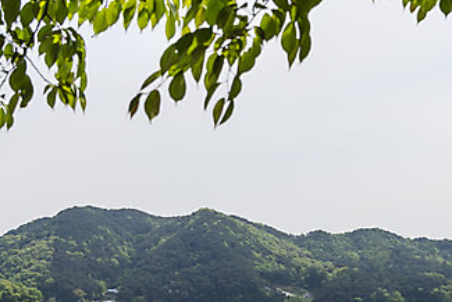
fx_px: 1043
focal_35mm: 83
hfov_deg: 24.2
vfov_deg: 16.5
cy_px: 121
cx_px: 347
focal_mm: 45
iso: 100
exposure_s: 1/1000
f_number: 5.6
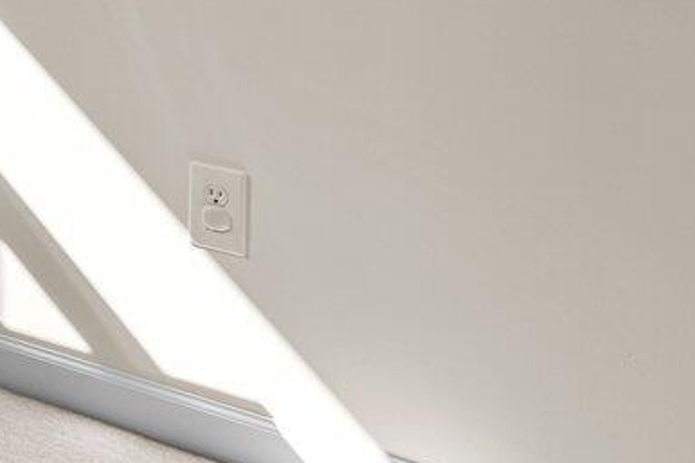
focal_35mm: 85
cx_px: -618
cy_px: -261
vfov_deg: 14.8
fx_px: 1640
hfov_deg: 18.0
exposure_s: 1/8
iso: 400
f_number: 8
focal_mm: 16
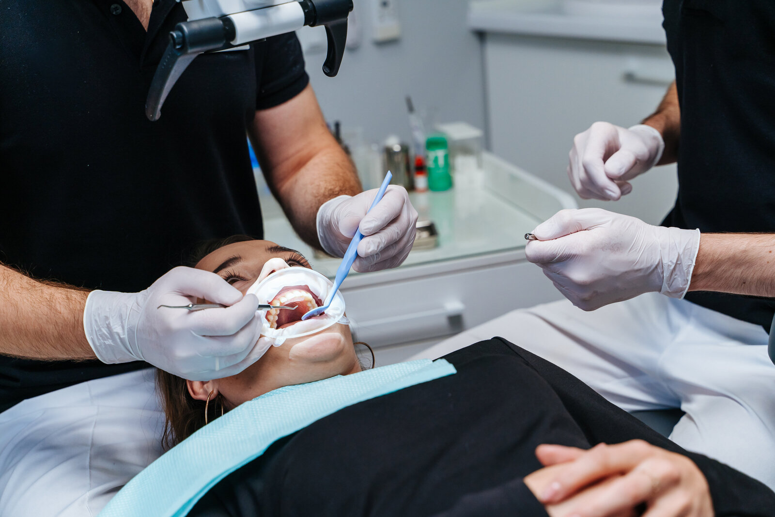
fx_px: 1292
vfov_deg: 22.6
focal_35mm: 60
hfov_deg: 33.4
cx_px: 388
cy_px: 258
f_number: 4.5
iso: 400
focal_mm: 60
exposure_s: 1/320
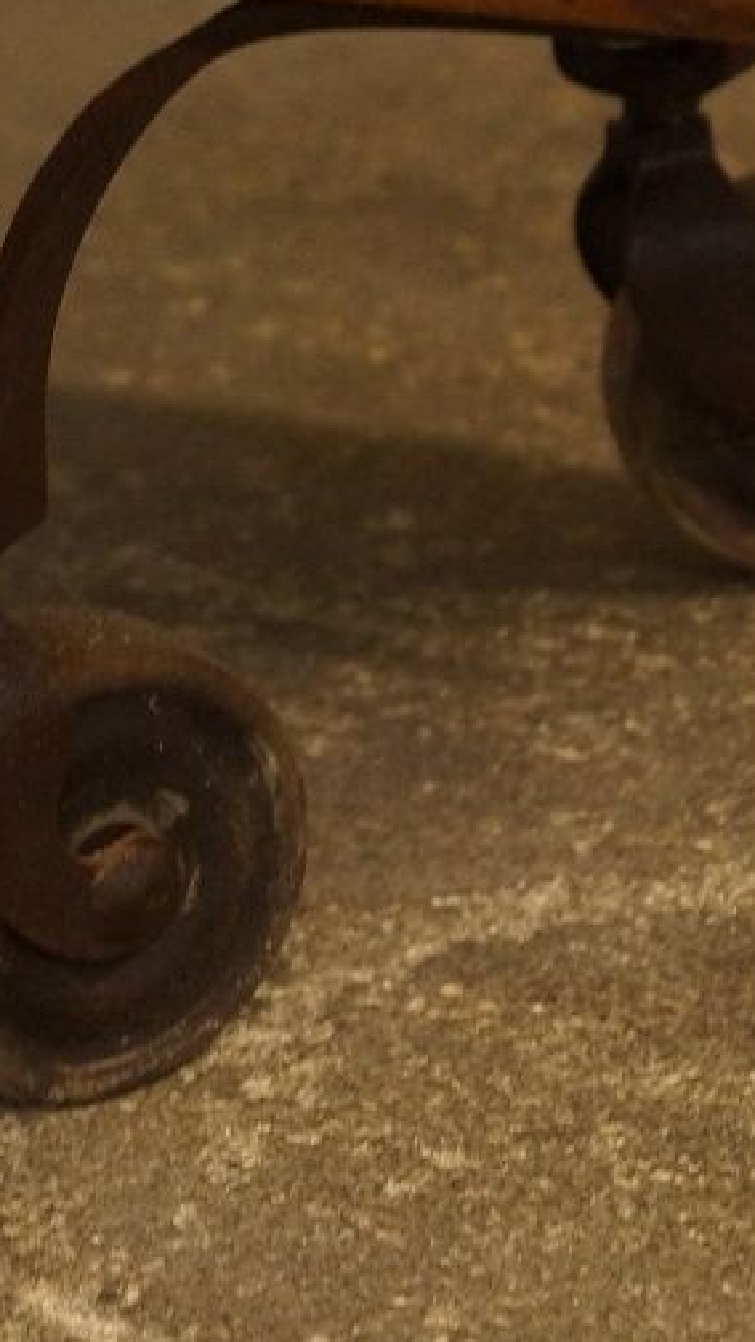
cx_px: 36
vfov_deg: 12.9
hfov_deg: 7.2
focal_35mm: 167
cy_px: 363
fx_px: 5945
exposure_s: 1/15
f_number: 5.6
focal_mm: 55
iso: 1600
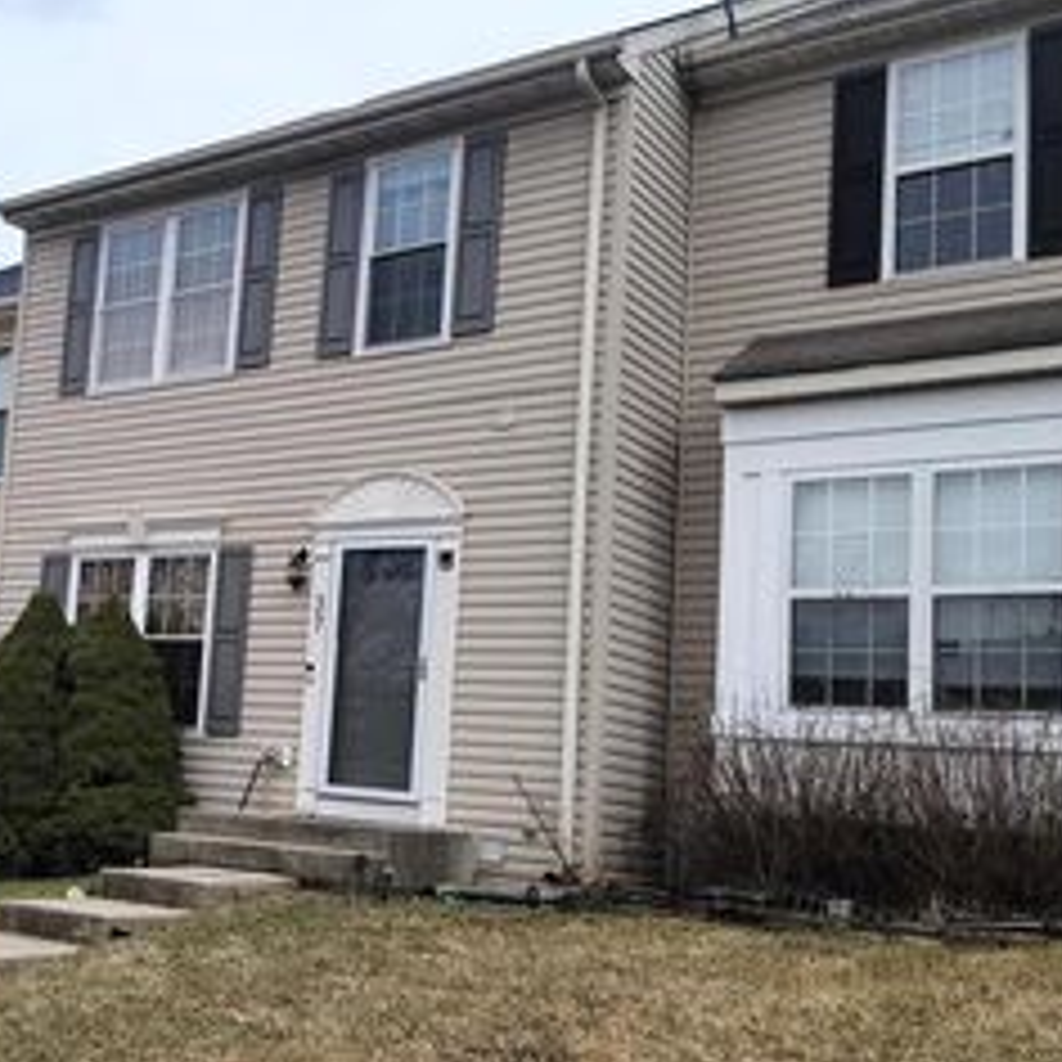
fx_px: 1562
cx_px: 122
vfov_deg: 37.5
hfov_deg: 35.5
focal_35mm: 45
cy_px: 547
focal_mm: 6.7
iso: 16
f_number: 1.8
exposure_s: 1/909
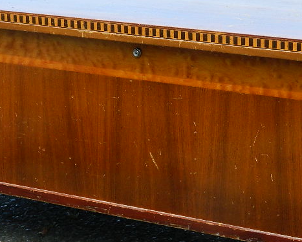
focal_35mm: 122
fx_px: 1091
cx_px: 209
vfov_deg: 12.7
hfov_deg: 15.7
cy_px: 116
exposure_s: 1/500
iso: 125
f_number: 3.8
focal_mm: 10.2
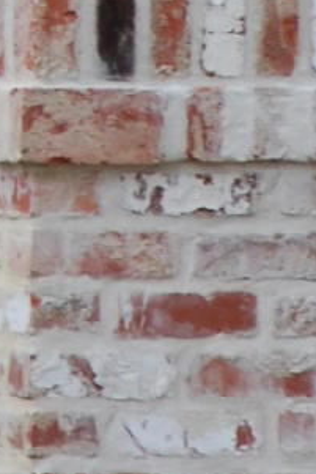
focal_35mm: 1047
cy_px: -586
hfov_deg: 1.3
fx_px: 13773
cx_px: -164
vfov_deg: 2.0
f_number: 5.6
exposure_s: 1/125
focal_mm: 105
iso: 220
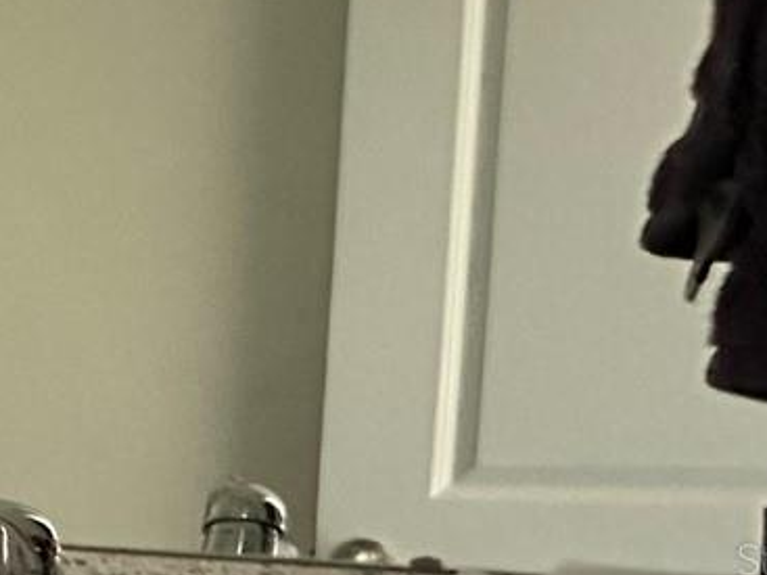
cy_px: 558
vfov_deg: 23.1
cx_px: -738
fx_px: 1351
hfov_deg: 19.4
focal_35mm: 61
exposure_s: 1/42
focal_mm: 2.22
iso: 1250
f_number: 2.2
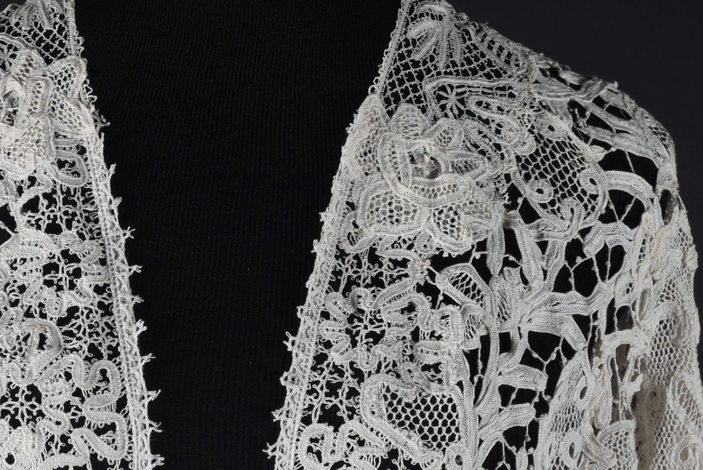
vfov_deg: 11.5
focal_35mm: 119
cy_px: 313
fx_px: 2326
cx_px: 292
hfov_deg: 17.2
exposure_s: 1/125
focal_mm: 56
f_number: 16
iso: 200
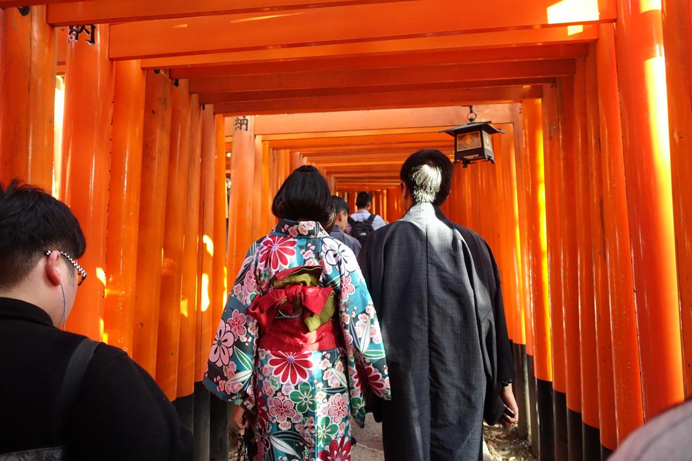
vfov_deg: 53.1
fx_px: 461
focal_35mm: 24
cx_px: 346
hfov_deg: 73.7
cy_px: 230
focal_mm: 8.8
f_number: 1.8
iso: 1000
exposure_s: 1/200
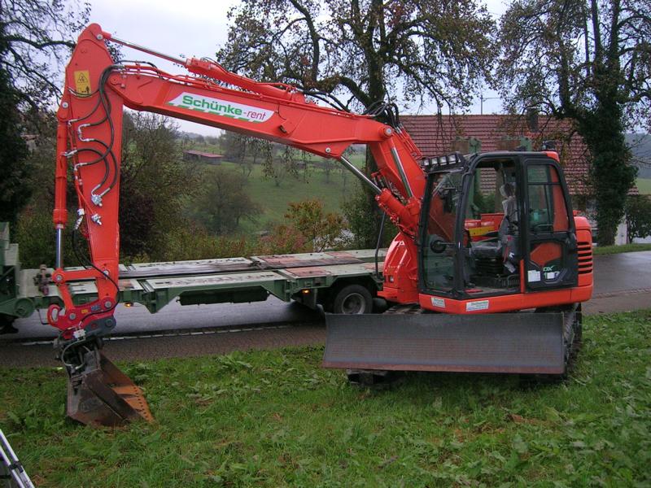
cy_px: 244
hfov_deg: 52.6
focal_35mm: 35
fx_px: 658
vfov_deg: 40.7
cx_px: 326
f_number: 2.8
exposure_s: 1/60.1
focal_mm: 5.4
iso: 126
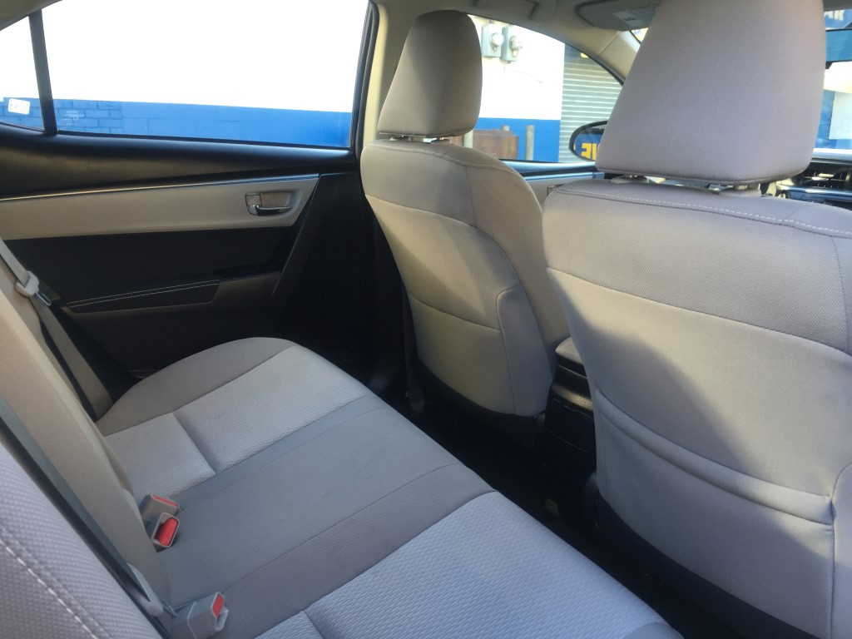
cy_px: 320
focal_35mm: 29
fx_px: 714
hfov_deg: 61.7
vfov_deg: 48.2
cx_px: 426
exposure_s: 1/60
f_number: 2.2
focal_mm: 4.15
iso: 32
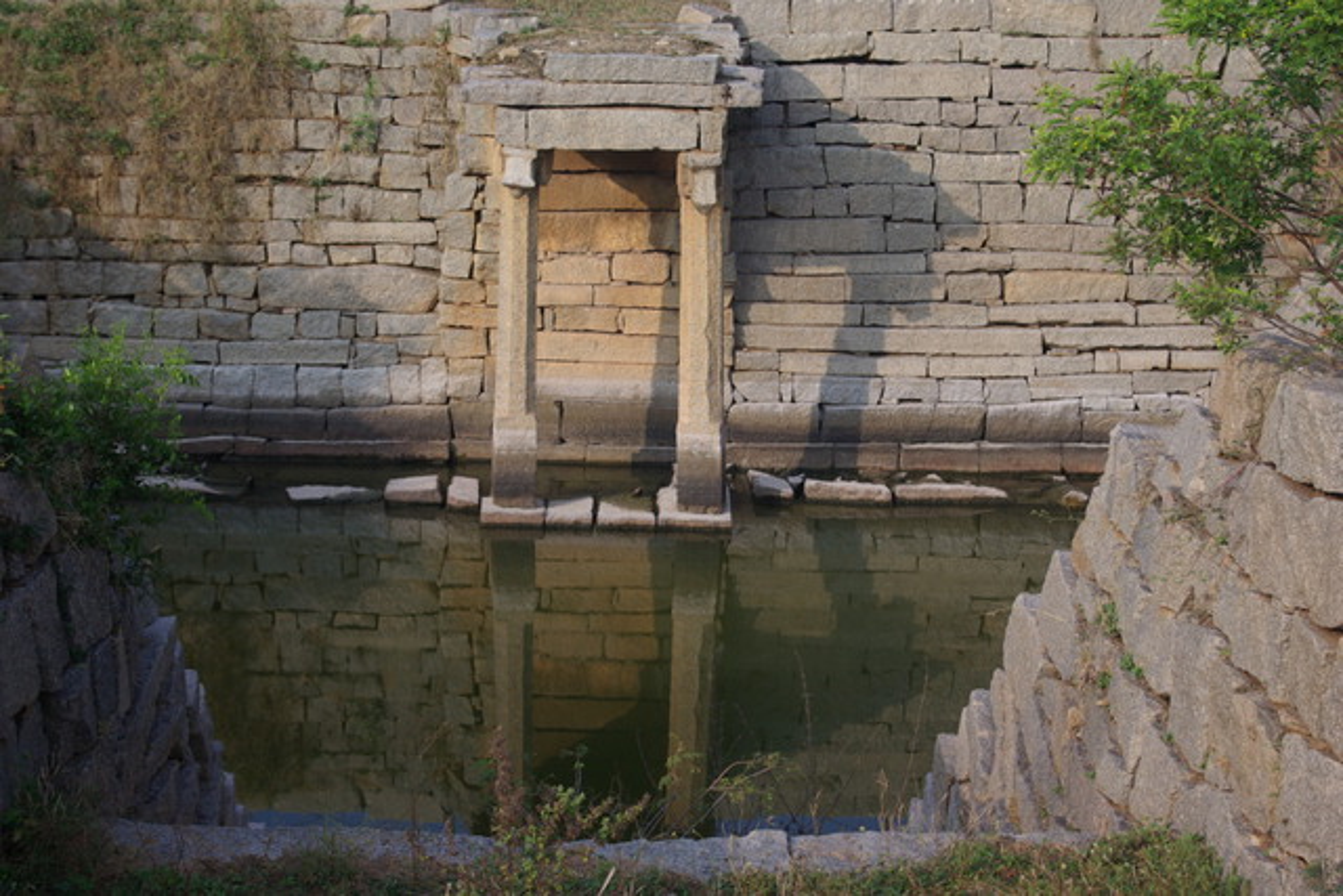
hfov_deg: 31.2
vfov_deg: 21.1
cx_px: 672
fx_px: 2407
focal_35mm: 64
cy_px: 448
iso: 100
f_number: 5.6
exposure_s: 1/90
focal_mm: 43
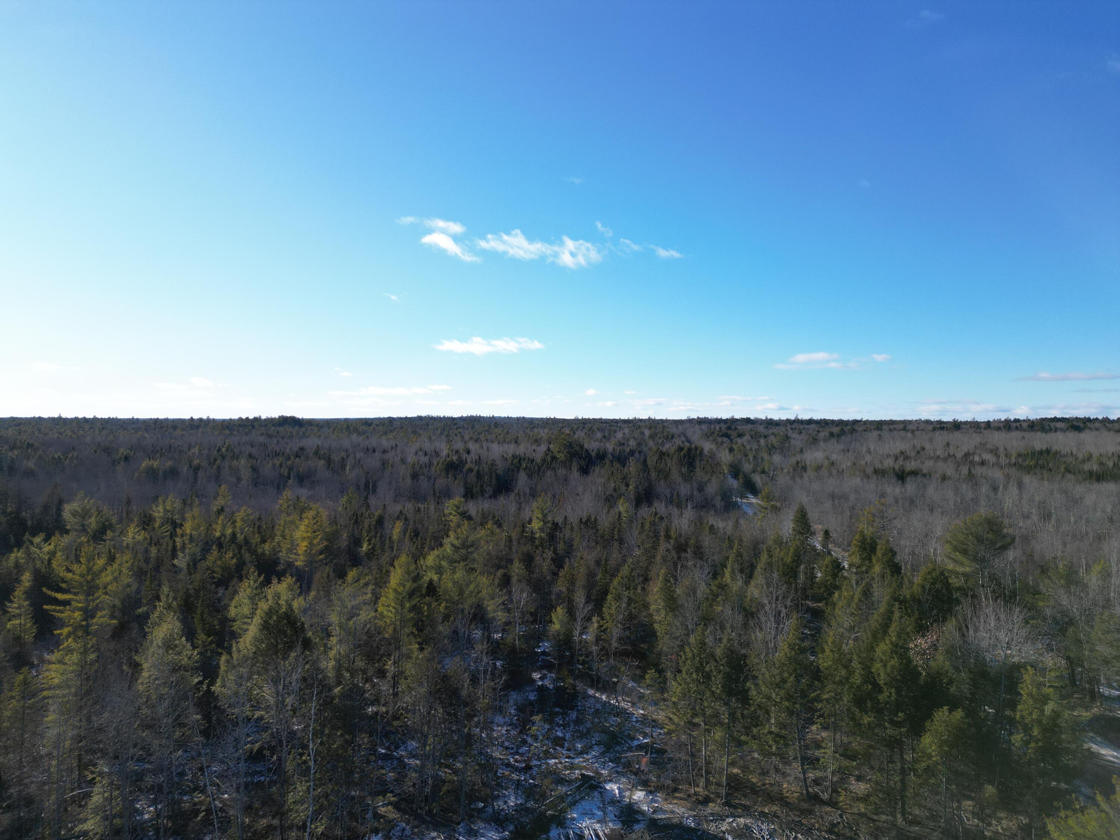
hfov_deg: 71.6
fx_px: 777
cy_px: 420
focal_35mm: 24
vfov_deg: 56.8
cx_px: 560
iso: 100
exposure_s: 1/2500
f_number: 1.7
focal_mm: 6.72
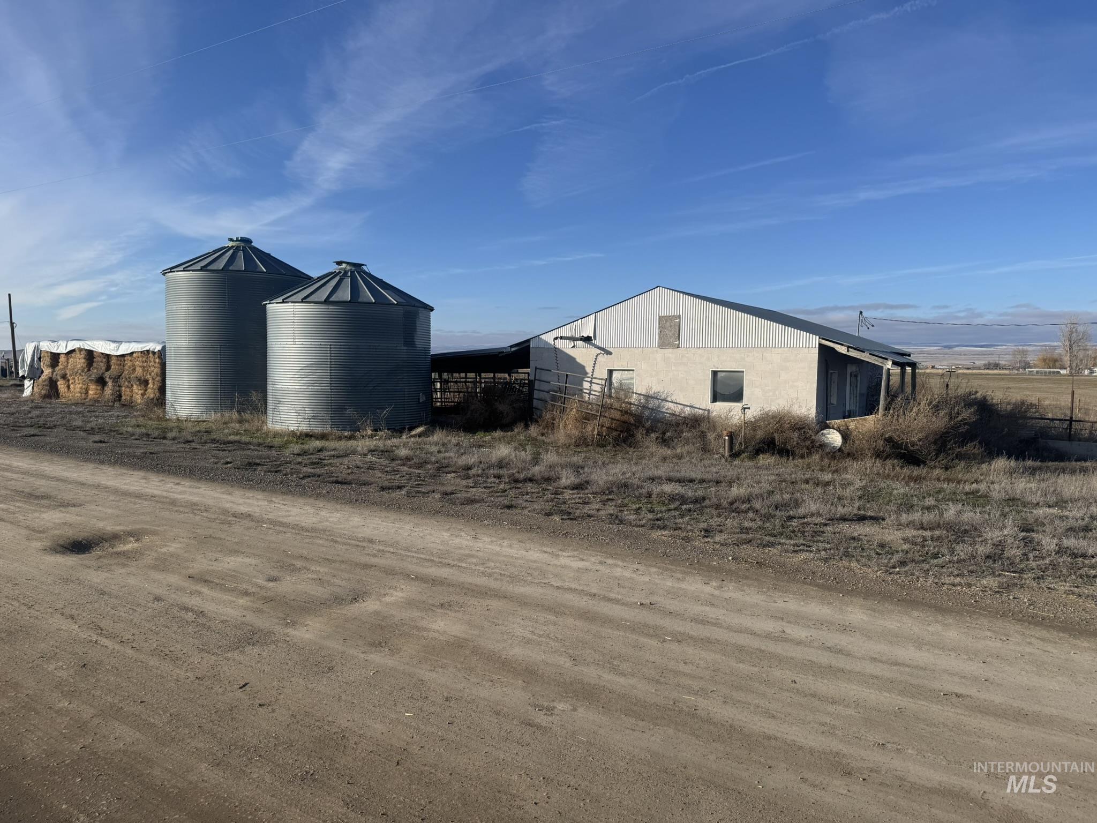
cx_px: 548
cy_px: 412
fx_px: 761
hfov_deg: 71.6
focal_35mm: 24
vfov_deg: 56.8
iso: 80
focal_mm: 6.76
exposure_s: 1/4950
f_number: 1.78
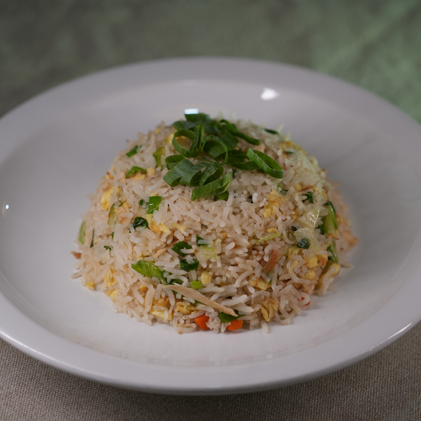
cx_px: 227
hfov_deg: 8.1
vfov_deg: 8.1
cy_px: 210
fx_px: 2972
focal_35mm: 216
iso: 250
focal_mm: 169
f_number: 4
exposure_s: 1/200
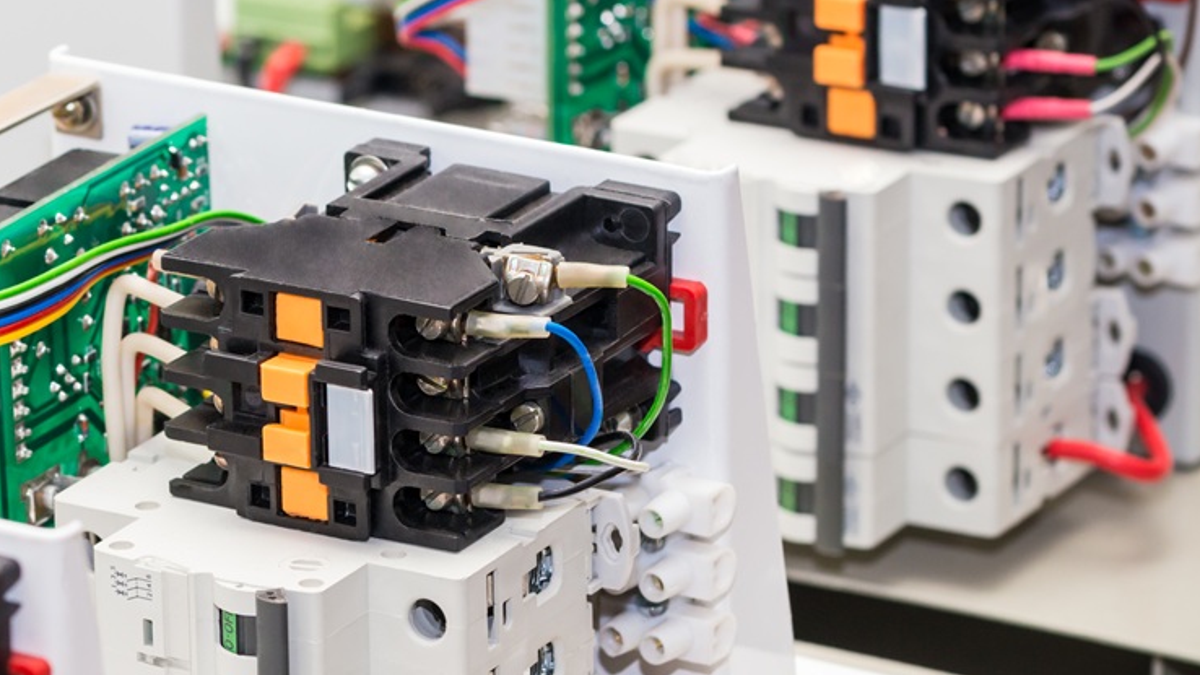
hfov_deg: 9.4
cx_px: 70
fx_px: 7222
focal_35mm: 227
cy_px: 346
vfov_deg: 5.3
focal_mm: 100
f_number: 7.1
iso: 1000
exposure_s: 1/80
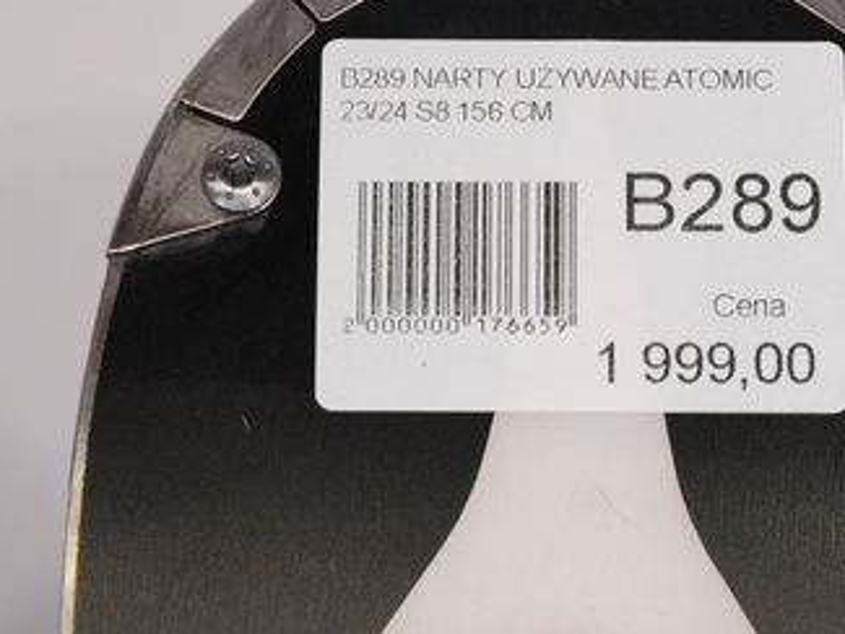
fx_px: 5120
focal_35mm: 210
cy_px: 256
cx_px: 577
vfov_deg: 7.1
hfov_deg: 9.4
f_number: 16
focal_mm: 105
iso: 3200
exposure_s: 1/180
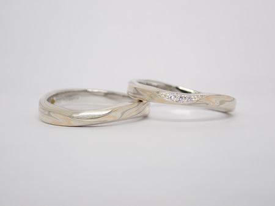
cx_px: 138
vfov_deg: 19.1
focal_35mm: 77
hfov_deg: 25.3
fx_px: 611
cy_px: 103
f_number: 4.1
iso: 200
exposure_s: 1/160
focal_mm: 13.65
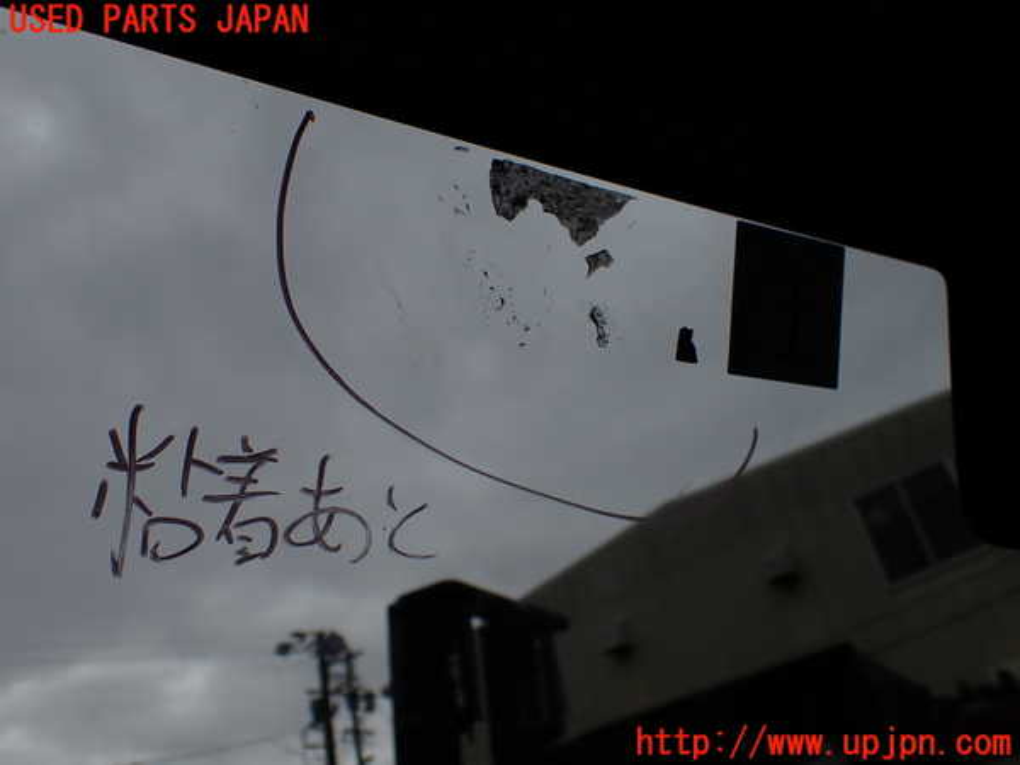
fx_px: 884
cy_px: 382
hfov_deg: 60.0
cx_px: 510
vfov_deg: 46.8
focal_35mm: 30
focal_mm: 5.4
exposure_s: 1/250
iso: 100
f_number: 9
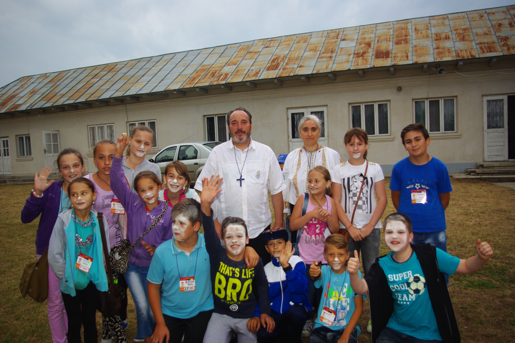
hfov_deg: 67.4
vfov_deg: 47.8
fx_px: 386
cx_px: 258
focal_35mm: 27
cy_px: 172
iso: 100
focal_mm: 18
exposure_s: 1/45
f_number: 3.5
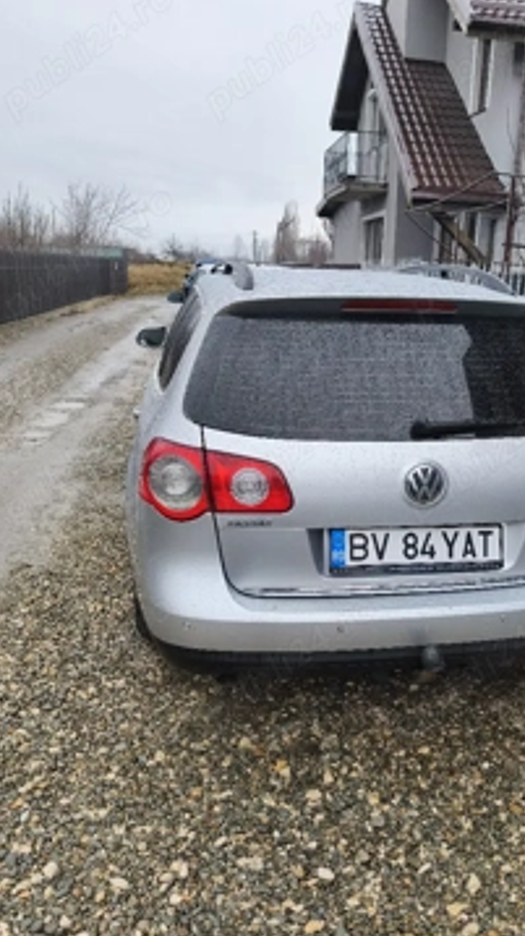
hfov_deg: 41.0
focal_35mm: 28
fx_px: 694
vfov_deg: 67.9
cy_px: 489
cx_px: 342
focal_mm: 6.18
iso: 80
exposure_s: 1/100
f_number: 1.65
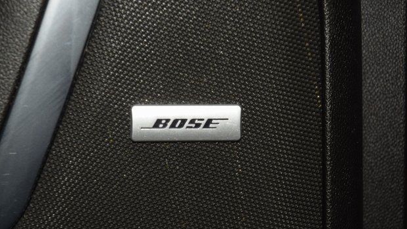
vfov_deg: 10.6
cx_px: 200
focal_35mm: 114
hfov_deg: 18.8
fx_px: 1230
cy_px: 130
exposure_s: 1/125
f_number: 8
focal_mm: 70
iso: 100
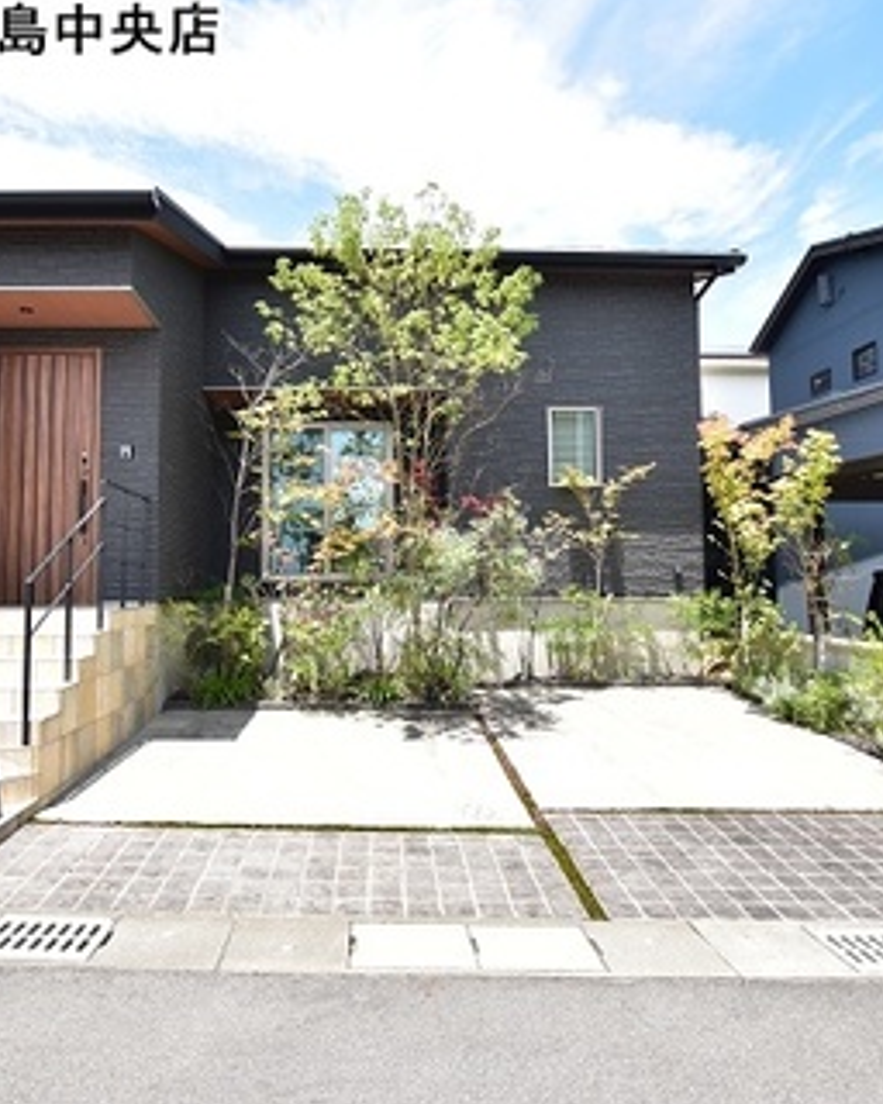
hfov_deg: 62.8
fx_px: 719
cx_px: 376
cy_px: 543
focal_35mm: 22
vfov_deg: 75.0
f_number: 4.5
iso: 160
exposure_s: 1/500
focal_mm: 10
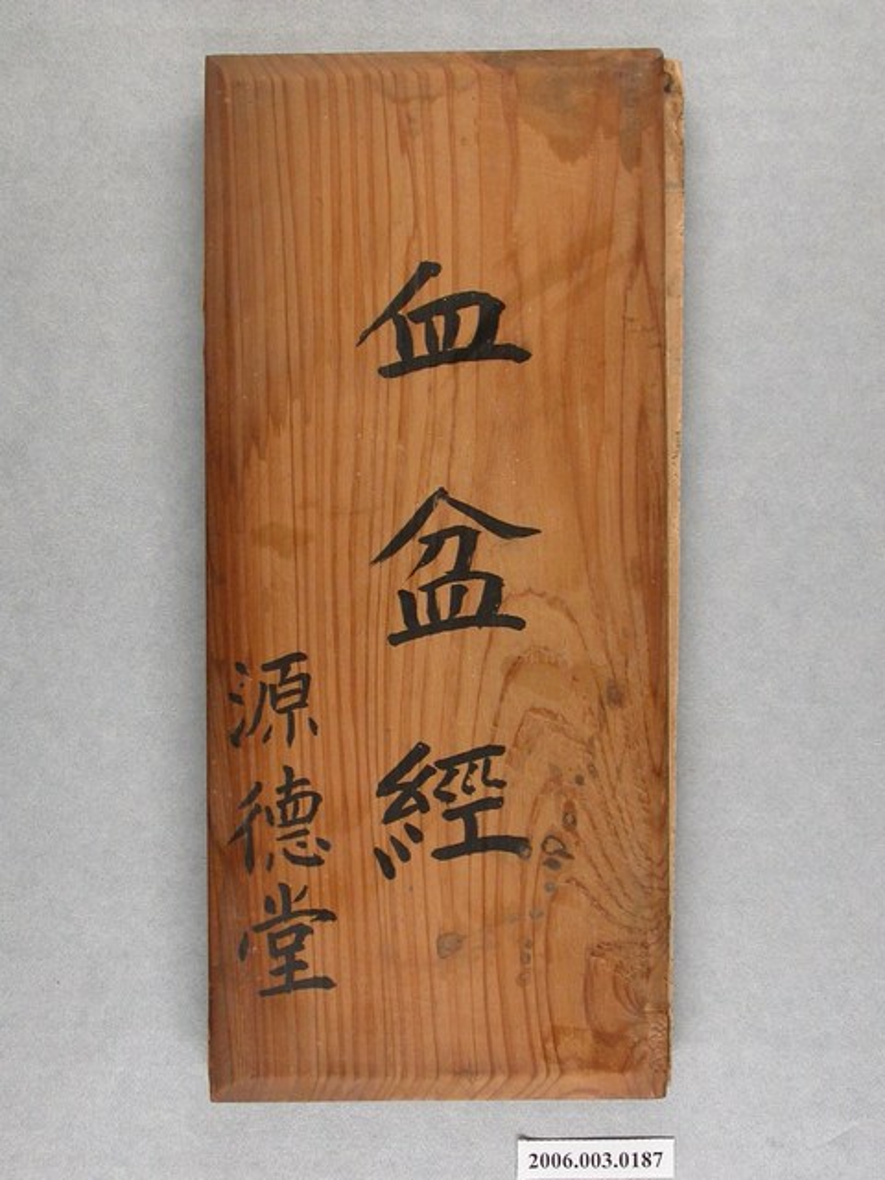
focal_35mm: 60
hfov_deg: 24.4
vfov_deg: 32.2
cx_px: 442
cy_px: 590
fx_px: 2045
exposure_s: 1/91.5
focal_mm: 12.4
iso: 100
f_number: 3.1
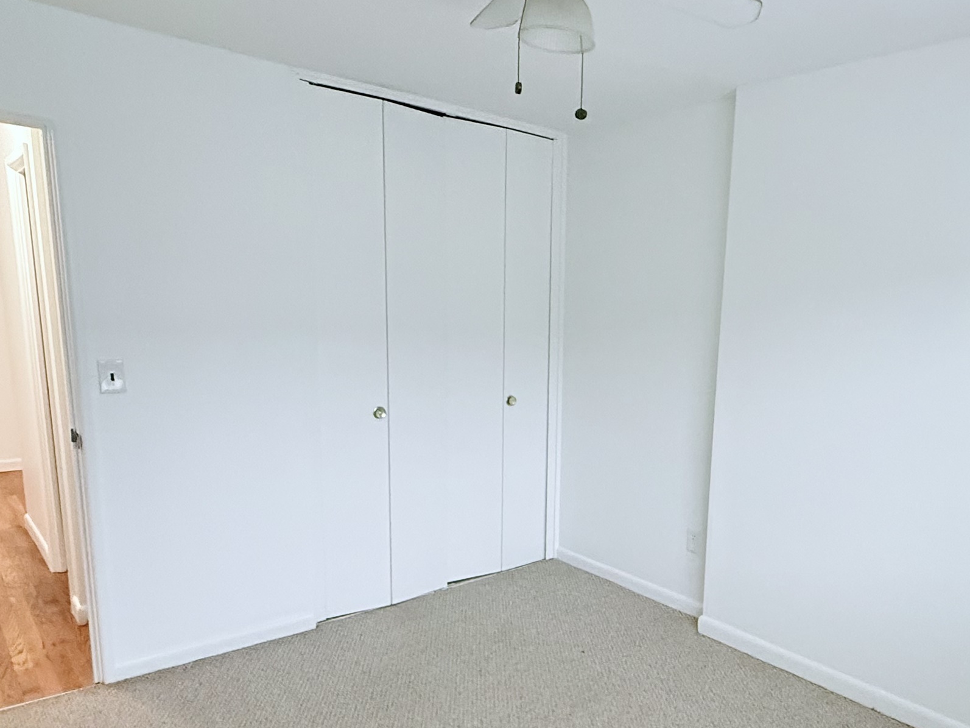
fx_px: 757
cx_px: 648
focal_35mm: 27
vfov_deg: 51.0
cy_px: 437
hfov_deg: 63.6
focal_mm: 2.22
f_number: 2.2
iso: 640
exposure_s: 1/60
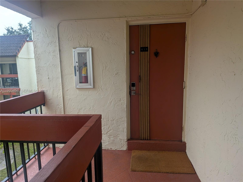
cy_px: 91
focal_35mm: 24
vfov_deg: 56.8
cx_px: 122
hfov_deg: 71.6
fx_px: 168
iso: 28
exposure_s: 1/218
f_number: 1.7
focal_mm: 4.53
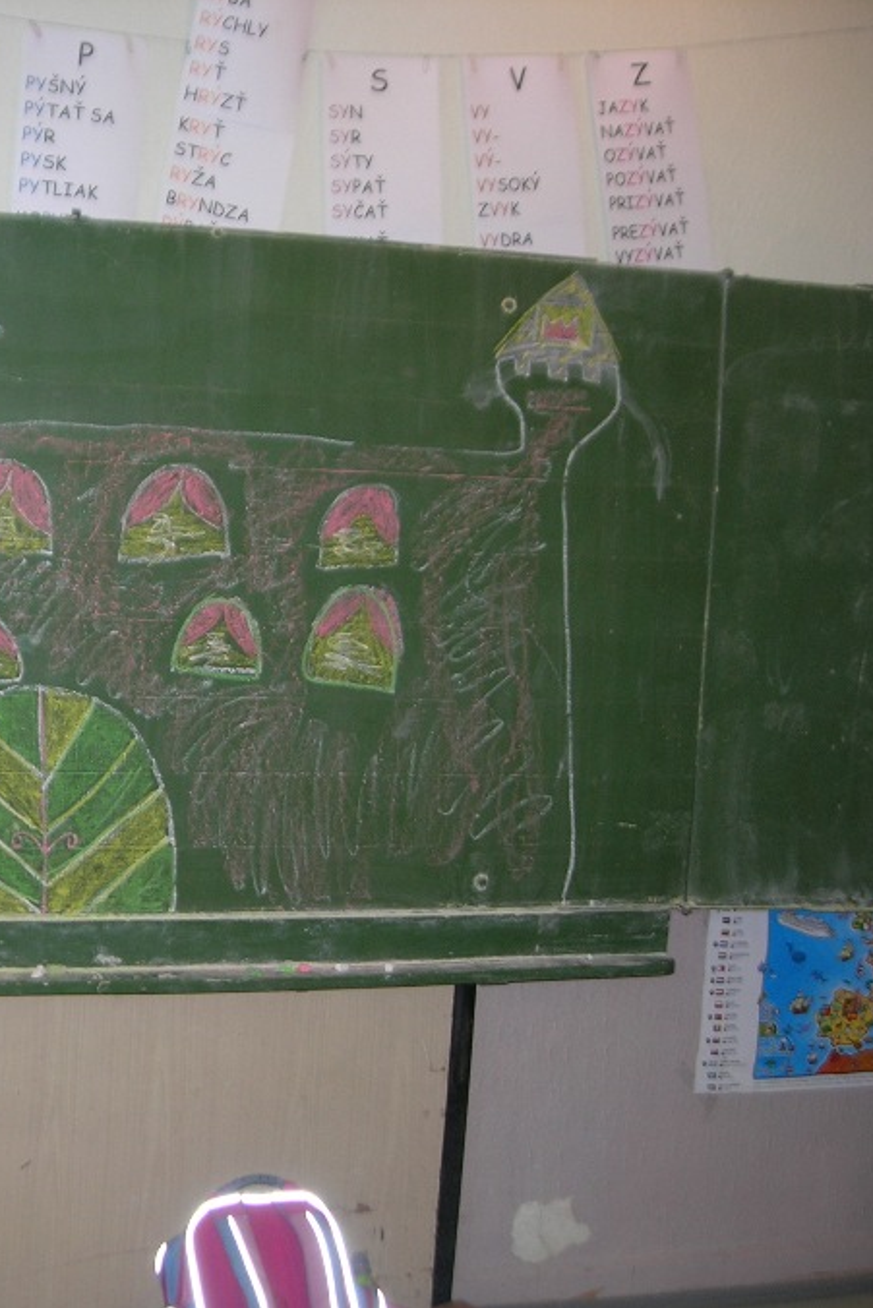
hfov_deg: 24.7
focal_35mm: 53
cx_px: 78
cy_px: 654
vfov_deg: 37.5
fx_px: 1927
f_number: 2.8
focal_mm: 7.8
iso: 64
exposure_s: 1/60.1
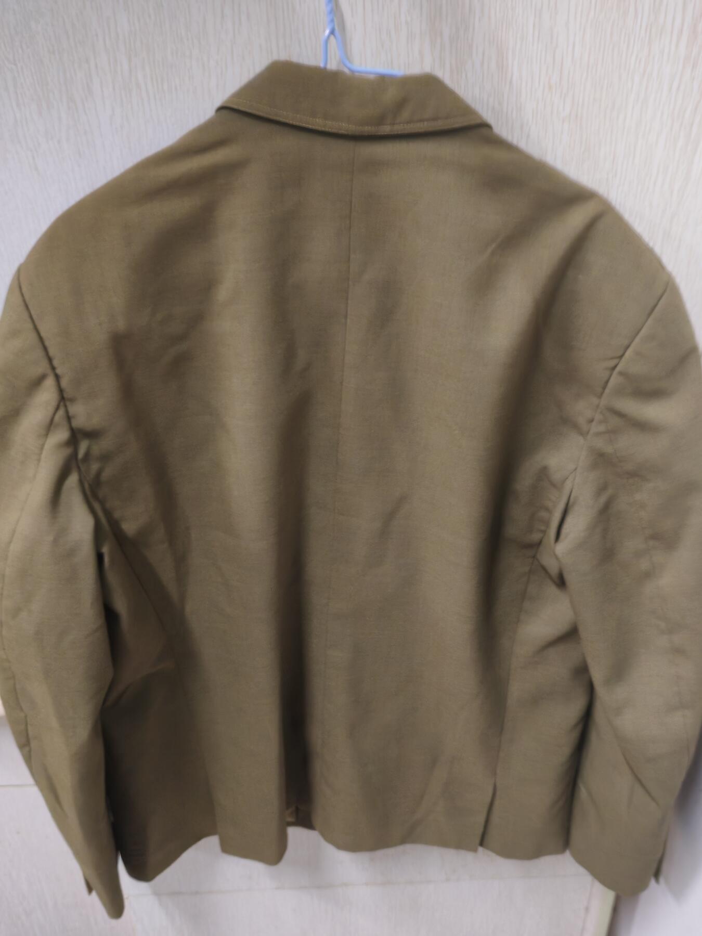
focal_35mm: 33
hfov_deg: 42.9
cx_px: 351
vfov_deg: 55.4
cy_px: 468
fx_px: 892
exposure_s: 1/25
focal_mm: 5.52
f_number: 1.95
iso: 1000
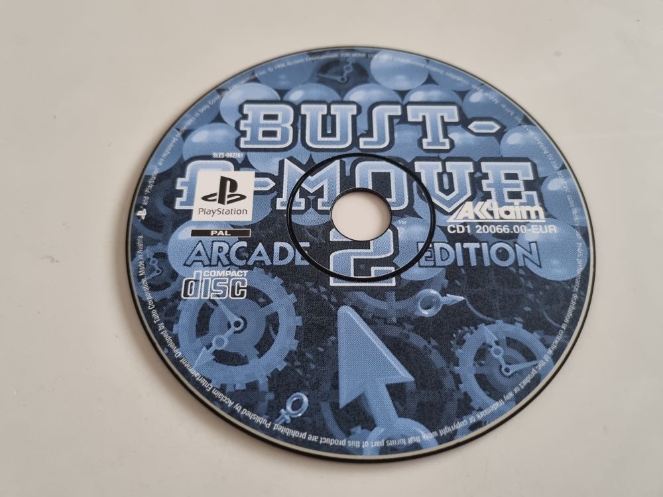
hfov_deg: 67.3
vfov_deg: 53.1
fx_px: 498
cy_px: 248
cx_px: 332
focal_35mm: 26
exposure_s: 1/33
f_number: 1.8
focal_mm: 5.4
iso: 640
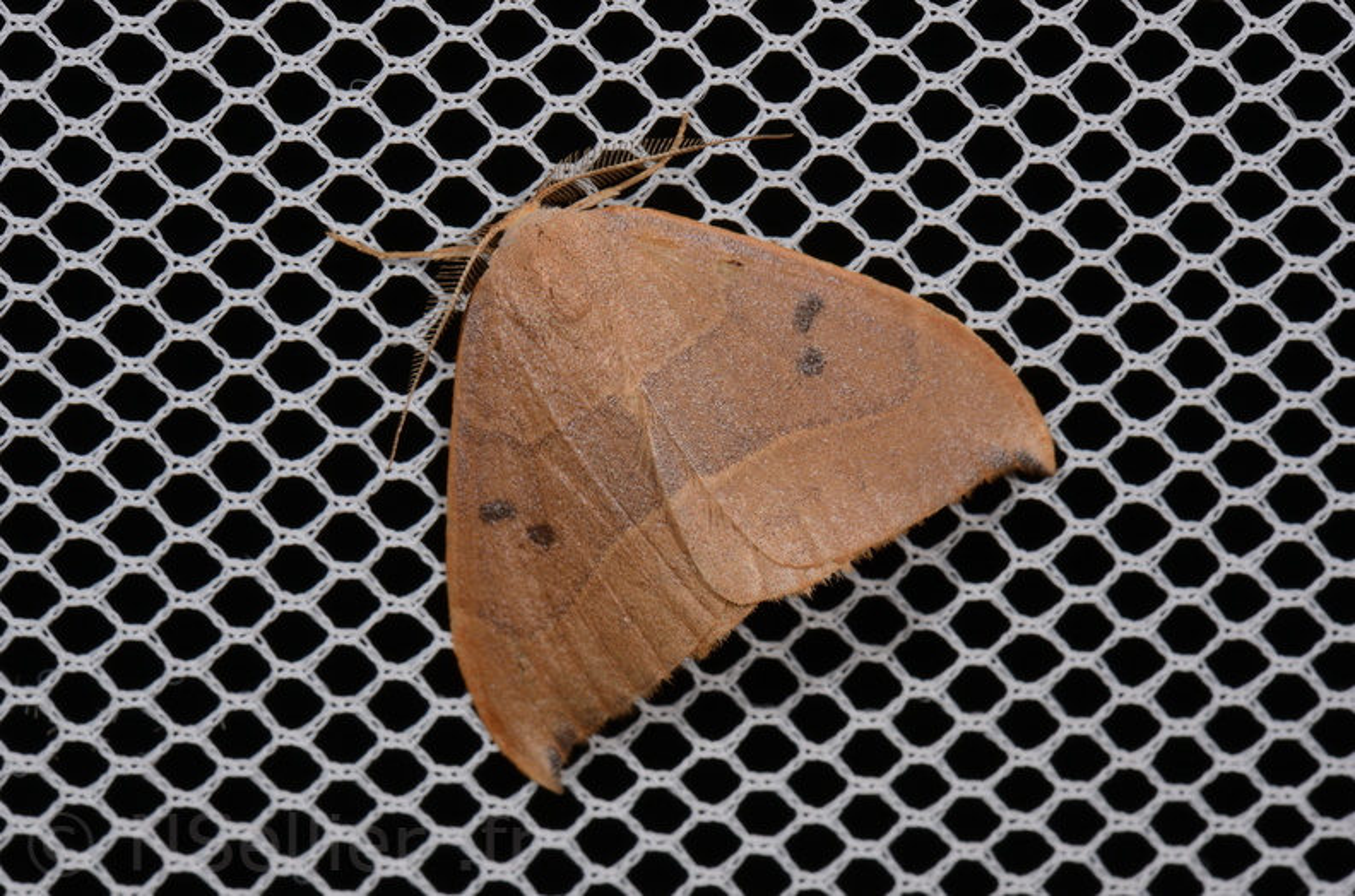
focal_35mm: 128
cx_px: 678
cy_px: 448
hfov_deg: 16.1
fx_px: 4787
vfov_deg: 10.7
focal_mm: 85
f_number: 22
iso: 100
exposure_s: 1/60
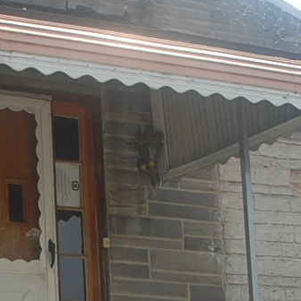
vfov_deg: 11.8
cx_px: 28
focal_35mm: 147
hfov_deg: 11.8
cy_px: 248
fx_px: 1446
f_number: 5.6
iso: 100
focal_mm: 20
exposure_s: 1/200
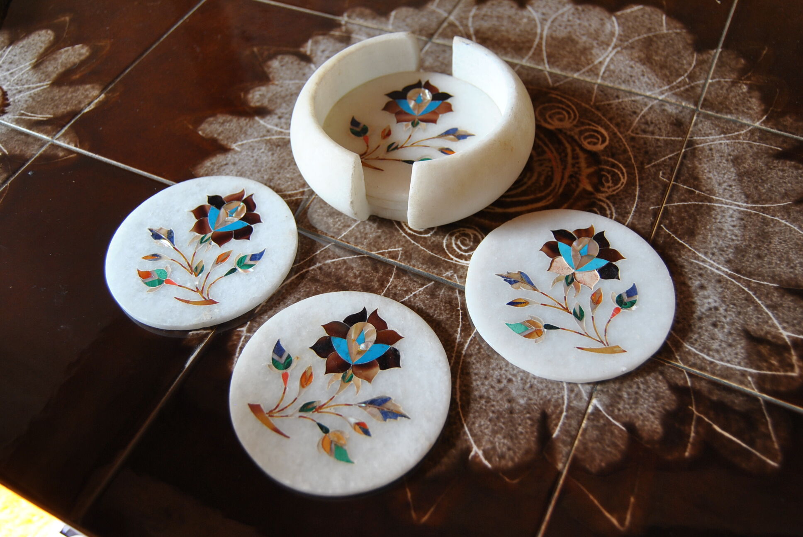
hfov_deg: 57.2
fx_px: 737
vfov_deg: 40.1
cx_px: 402
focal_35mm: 33
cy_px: 268
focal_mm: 22
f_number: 3.5
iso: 200
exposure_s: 1/60
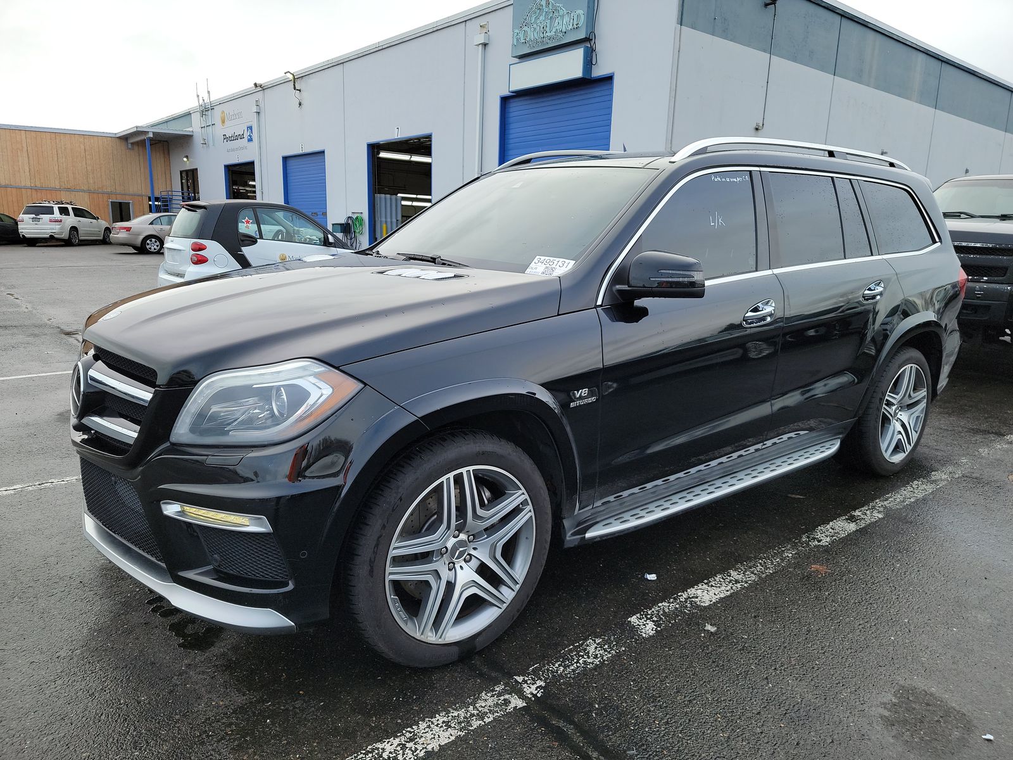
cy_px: 380
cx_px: 506
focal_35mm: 24
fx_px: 702
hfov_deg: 71.6
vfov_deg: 56.8
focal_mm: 6.7
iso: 50
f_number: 1.8
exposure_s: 1/205
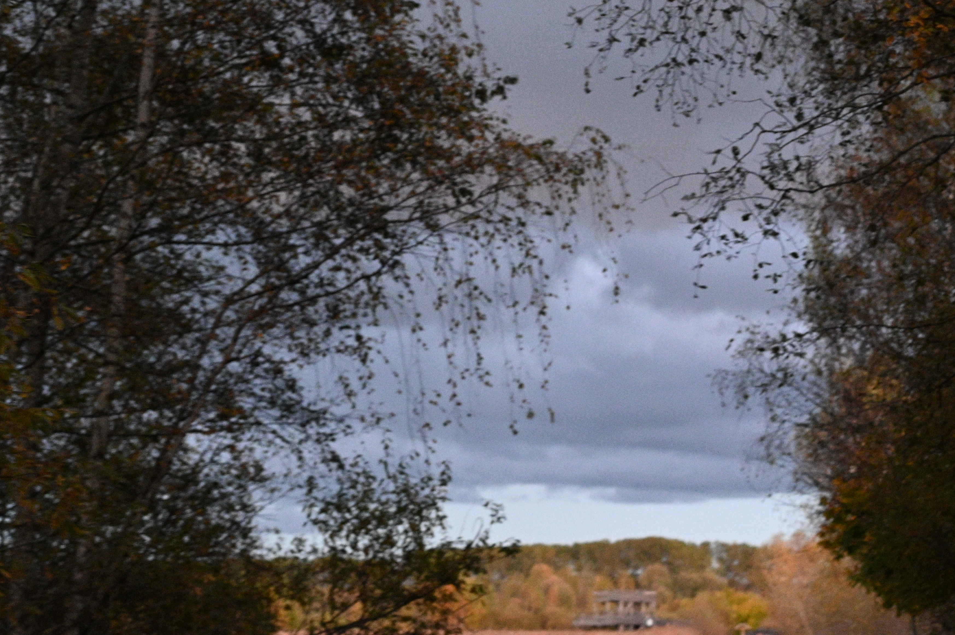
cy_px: 530
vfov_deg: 16.3
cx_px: 704
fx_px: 2200
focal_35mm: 83
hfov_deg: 24.3
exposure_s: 1/100
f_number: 4
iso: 7200
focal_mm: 48
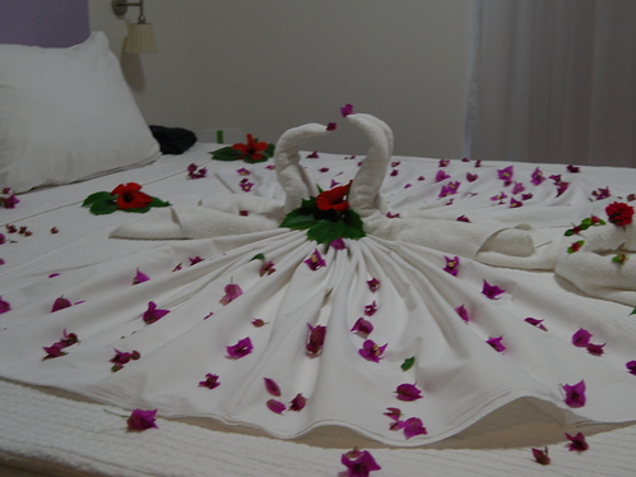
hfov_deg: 42.1
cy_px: 233
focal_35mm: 45
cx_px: 298
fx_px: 827
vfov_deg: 32.2
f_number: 6.3
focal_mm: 26
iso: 800
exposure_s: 1/20
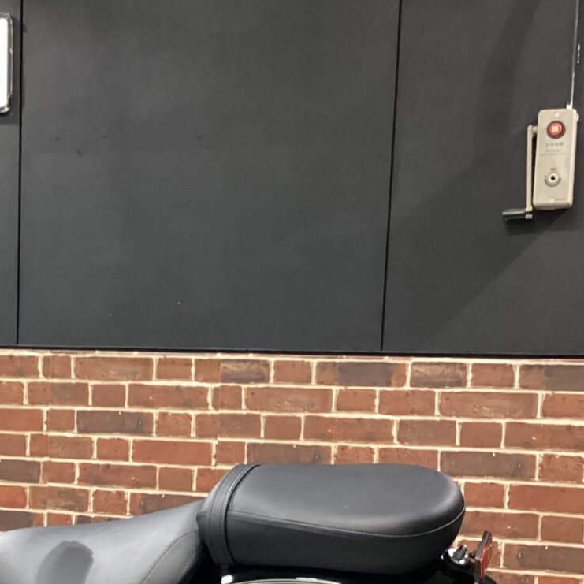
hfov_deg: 23.9
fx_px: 1355
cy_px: 538
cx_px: 102
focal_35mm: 71
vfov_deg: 23.6
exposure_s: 1/40
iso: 250
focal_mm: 3.3
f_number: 2.4
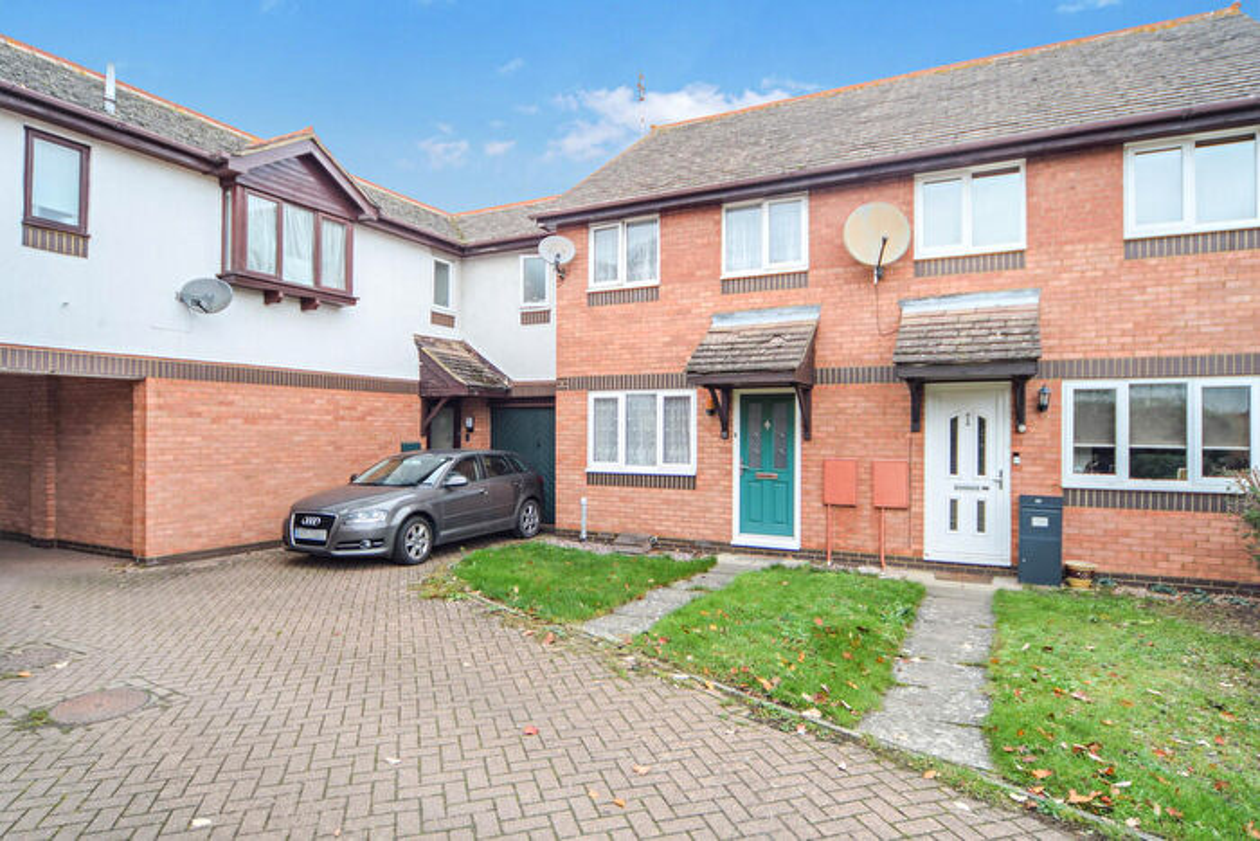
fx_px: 630
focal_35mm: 18
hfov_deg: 90.0
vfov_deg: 67.4
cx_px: 630
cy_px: 420
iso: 100
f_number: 4.5
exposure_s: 1/30
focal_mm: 12
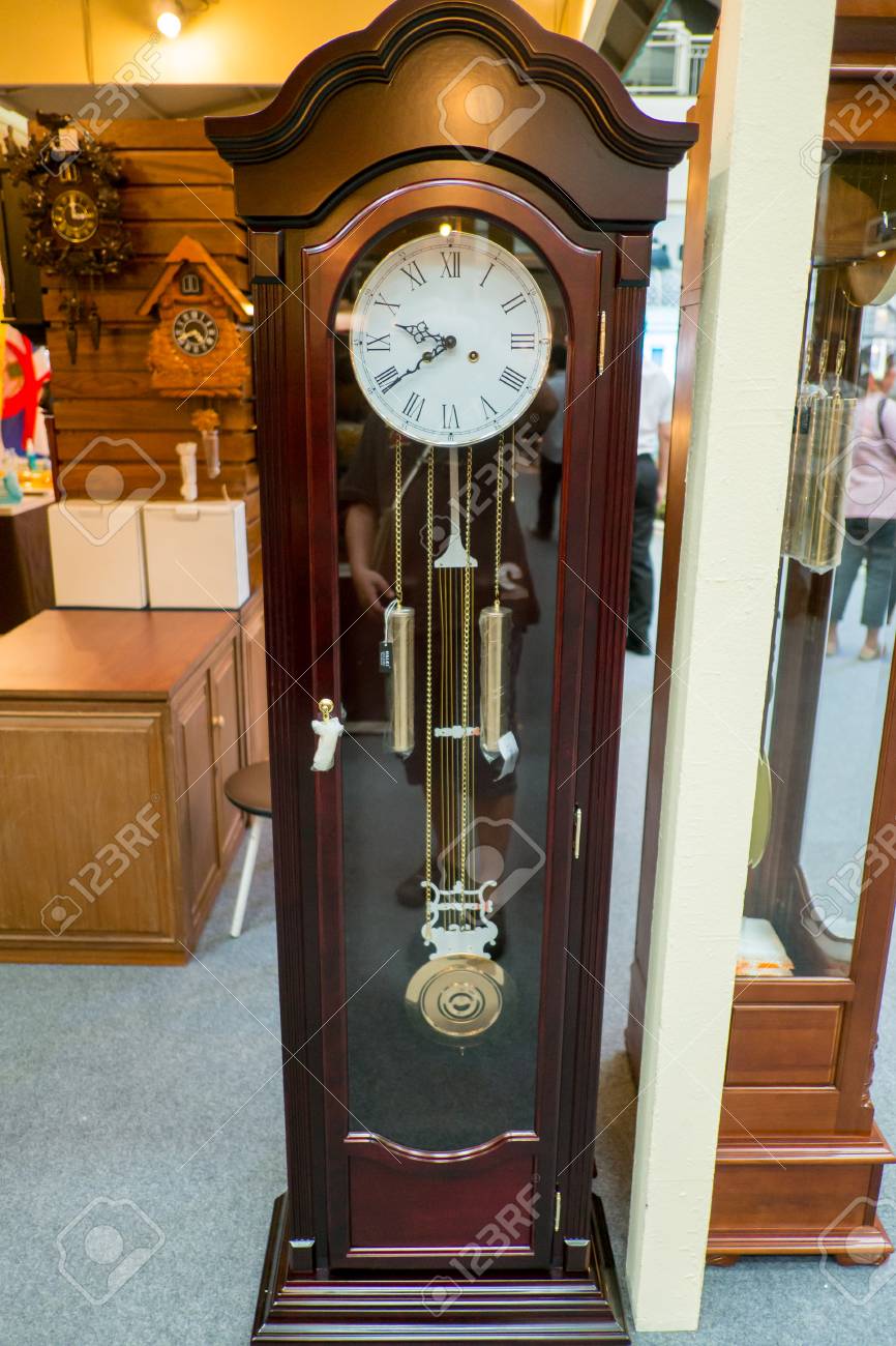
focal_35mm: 27
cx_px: 448
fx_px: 1008
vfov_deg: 67.4
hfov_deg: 47.9
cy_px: 673
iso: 2500
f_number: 2
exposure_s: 1/200
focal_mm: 18
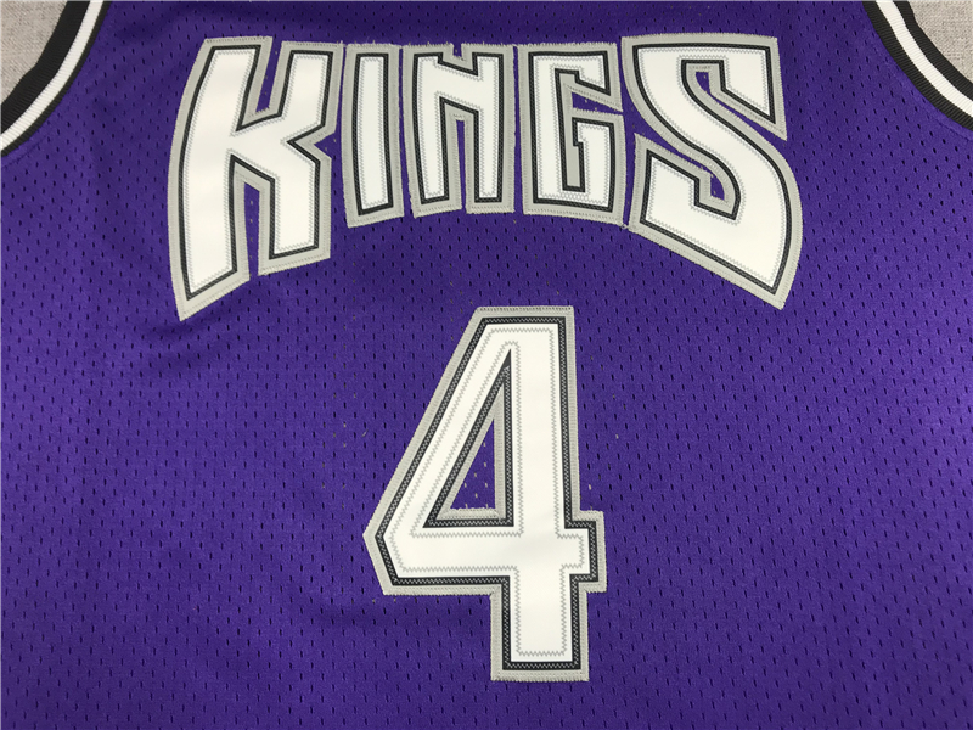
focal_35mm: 28
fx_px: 787
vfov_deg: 49.7
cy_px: 365
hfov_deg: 63.4
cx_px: 486
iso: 32
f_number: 1.8
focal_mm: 3.99
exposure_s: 1/50
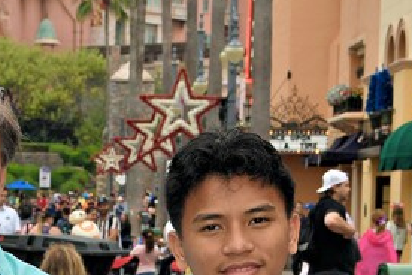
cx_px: 54
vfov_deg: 7.2
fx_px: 2174
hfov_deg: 10.8
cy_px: 358
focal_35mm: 190
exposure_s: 1/125
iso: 400
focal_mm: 34
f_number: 5.6
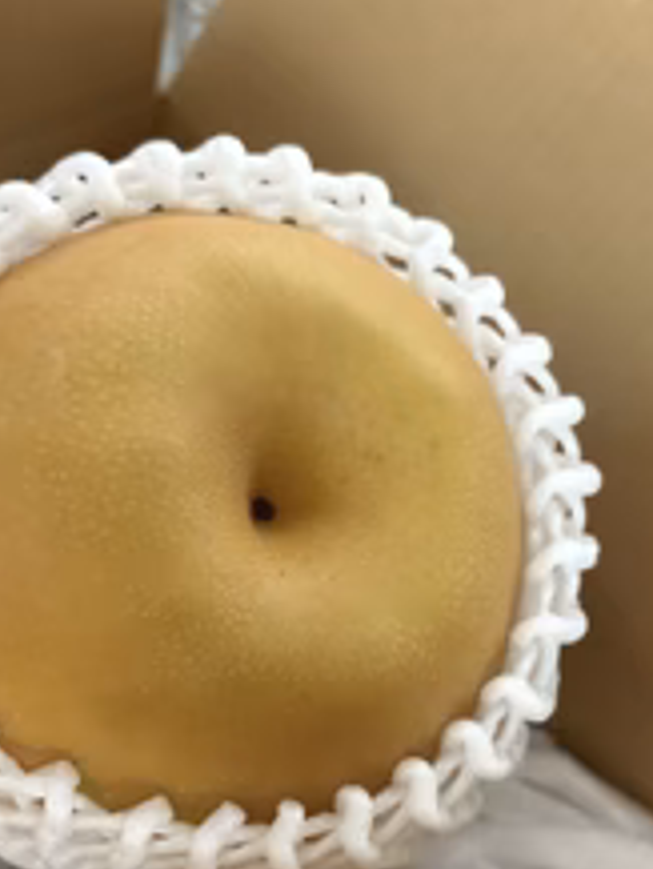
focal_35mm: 48
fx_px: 1206
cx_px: 272
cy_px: 585
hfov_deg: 30.2
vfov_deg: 39.1
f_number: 1.6
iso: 500
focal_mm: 5.96
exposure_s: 1/60
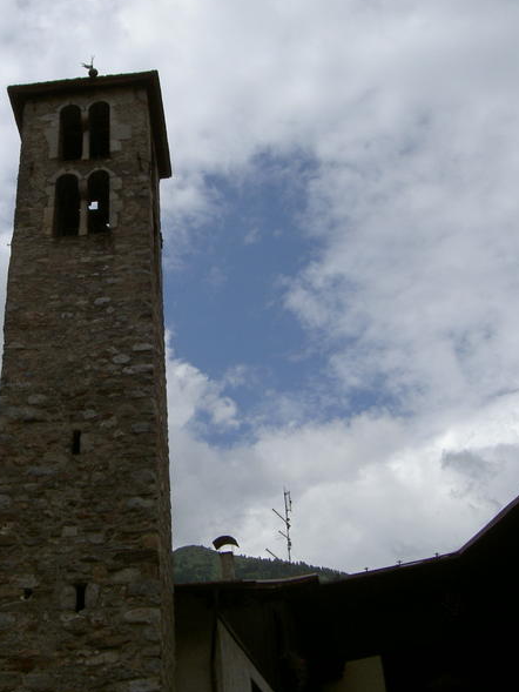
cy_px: 344
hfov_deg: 27.1
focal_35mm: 53
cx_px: 113
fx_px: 1059
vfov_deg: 36.2
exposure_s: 1/1250
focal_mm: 8
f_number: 4.7
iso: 50
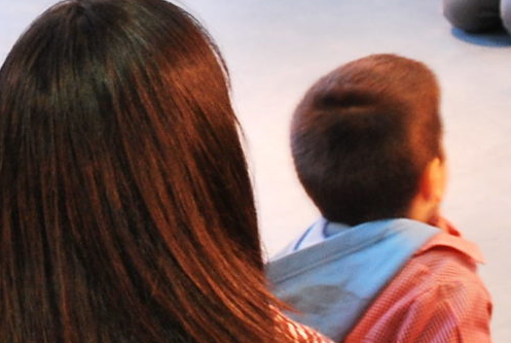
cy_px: -22
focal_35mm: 139
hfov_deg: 14.7
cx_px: 121
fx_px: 1976
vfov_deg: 9.8
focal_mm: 18
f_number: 5
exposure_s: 1/5
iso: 400
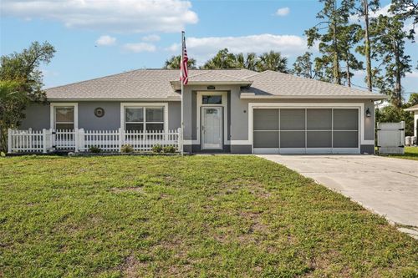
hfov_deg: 54.5
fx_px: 406
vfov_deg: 37.8
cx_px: 209
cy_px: 139
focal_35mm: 35
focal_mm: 35
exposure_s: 1/800
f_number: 8
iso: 400
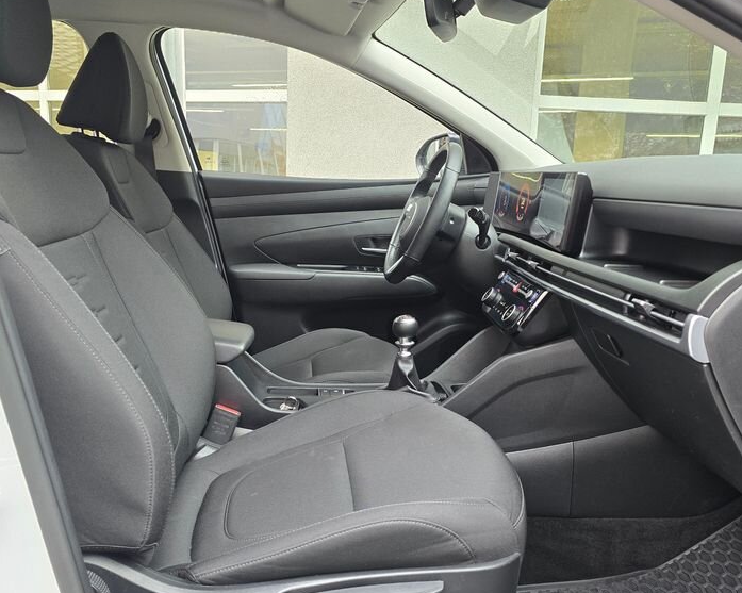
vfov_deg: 44.4
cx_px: 391
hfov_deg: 54.2
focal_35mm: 33
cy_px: 343
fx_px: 724
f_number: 1.7
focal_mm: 6.3
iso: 250
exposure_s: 1/120
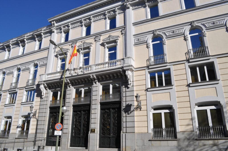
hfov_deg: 67.4
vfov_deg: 47.8
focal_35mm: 27
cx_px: 114
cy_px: 76
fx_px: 171
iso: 200
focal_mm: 18
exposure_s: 1/400
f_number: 10
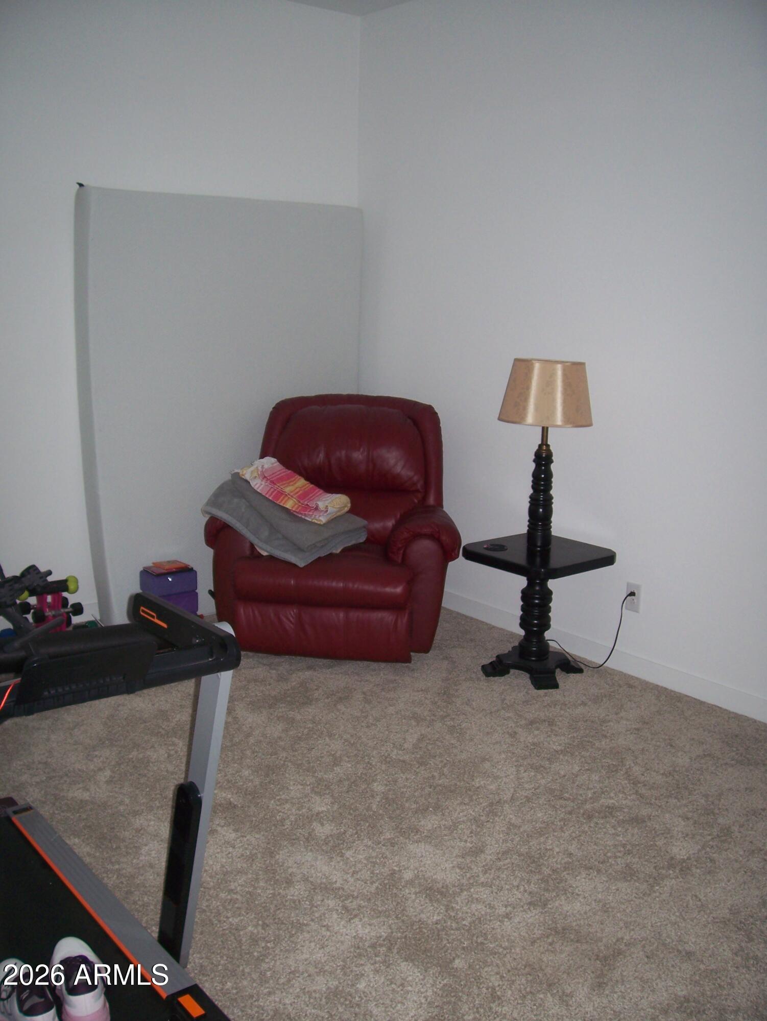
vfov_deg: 53.9
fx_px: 1003
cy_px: 510
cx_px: 384
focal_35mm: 34
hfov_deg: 41.8
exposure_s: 1/60
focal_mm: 5.6
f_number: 2.7
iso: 80
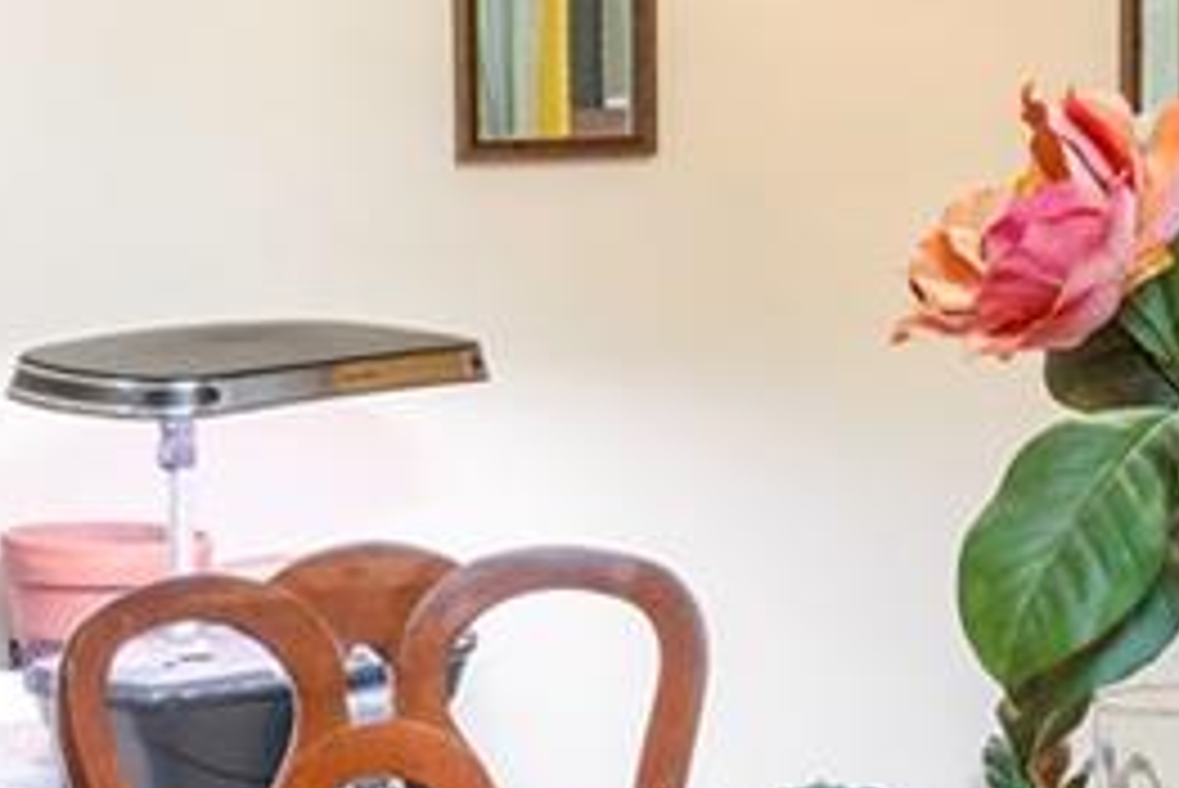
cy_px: 38
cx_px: 1485
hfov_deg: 15.7
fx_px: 4096
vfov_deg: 10.9
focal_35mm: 125
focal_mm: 16
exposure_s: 1/125
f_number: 8
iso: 320
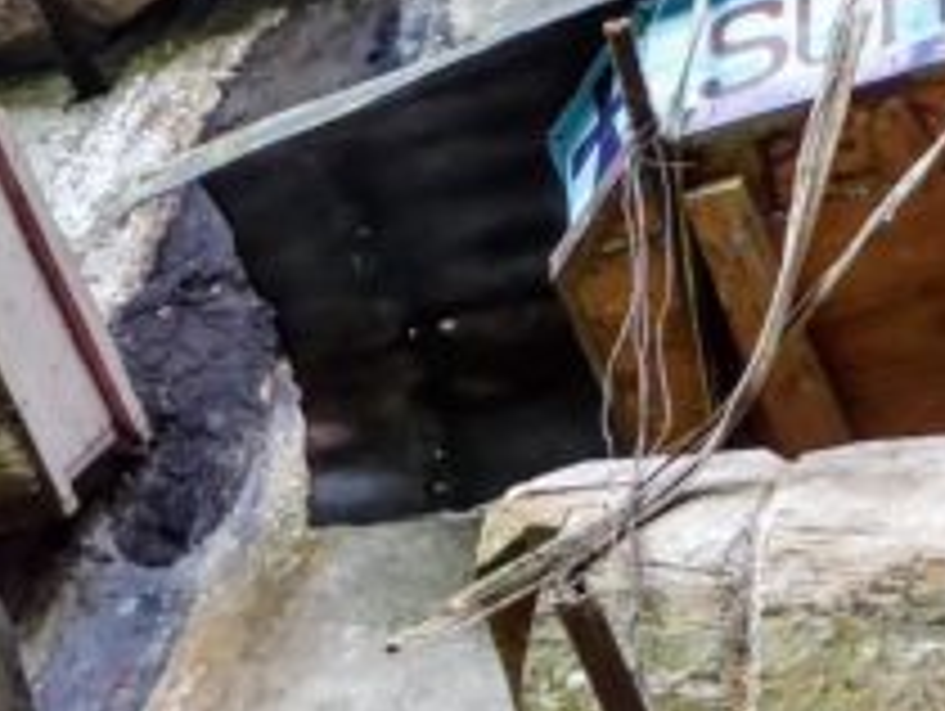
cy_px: 407
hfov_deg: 18.3
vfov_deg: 13.9
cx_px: 360
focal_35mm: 107
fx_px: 2924
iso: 250
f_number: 3.3
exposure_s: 1/60
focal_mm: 4.3
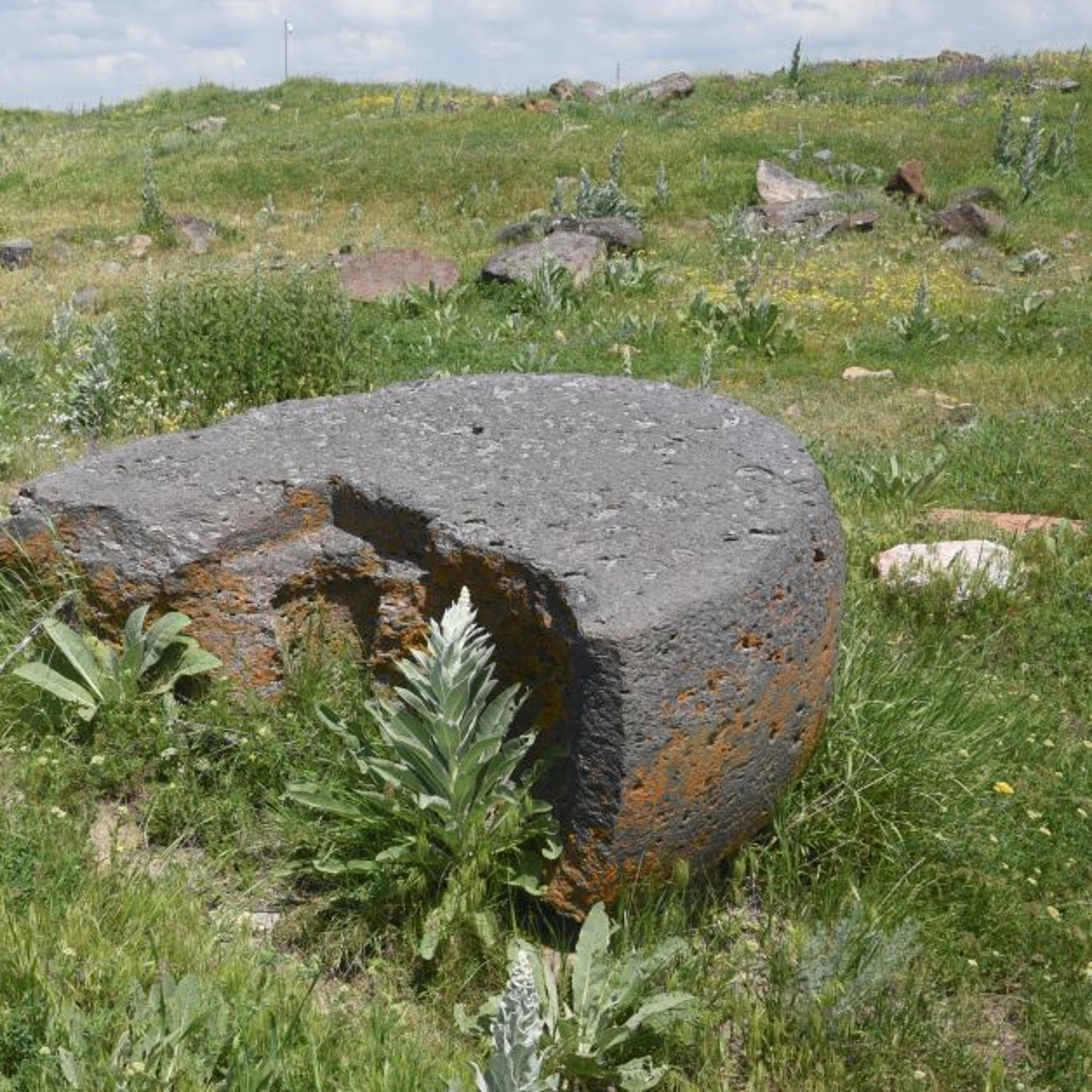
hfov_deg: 19.4
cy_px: 613
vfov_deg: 19.7
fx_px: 3141
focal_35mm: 88
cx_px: 134
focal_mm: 50
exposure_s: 1/160
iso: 125
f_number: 11
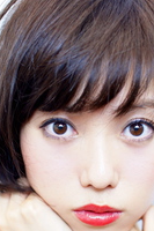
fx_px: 463
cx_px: 83
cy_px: 196
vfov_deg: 27.3
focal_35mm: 72
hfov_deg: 18.9
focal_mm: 24
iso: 400
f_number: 2
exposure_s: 1/60
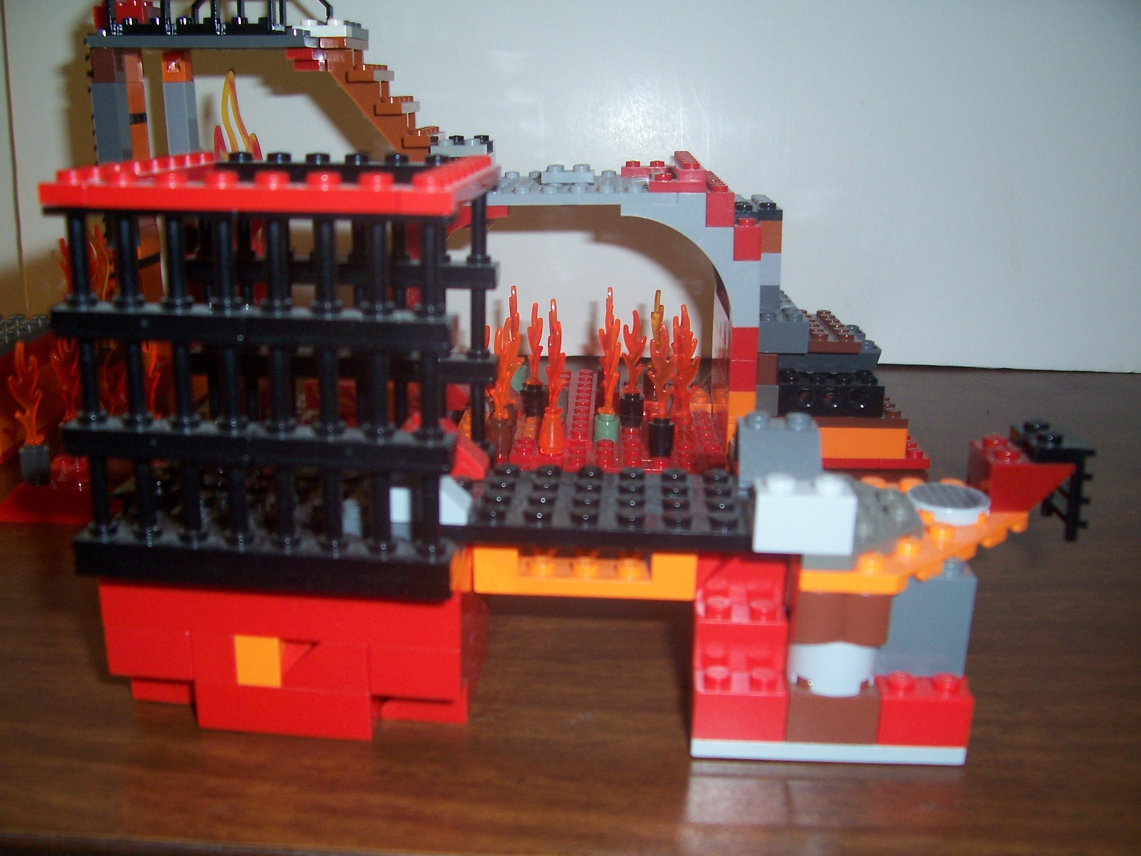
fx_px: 1121
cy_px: 428
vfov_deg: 41.8
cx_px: 570
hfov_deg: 54.0
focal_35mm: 34
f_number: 2.7
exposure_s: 1/60
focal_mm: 5.6
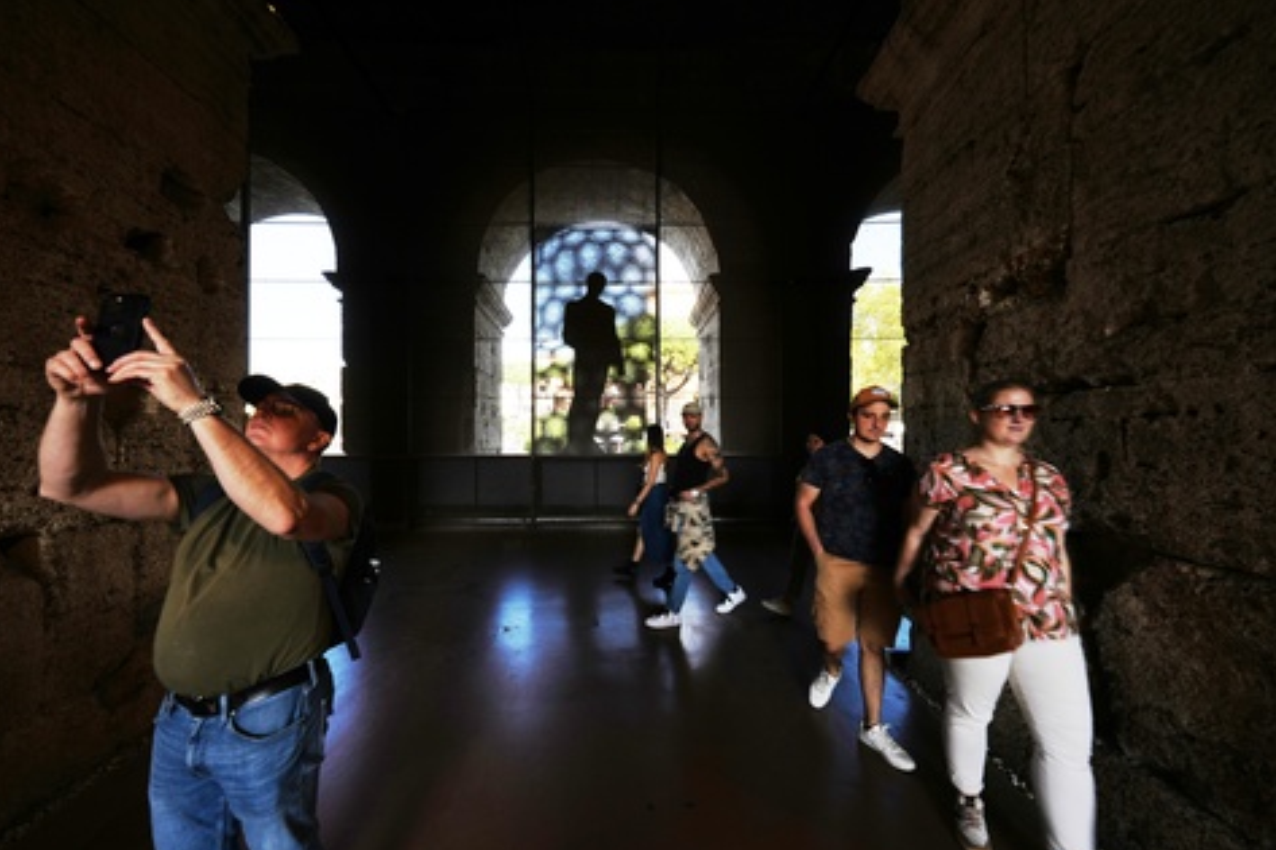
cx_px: 612
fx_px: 461
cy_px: 438
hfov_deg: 108.3
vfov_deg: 85.4
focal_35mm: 13
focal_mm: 12
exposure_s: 1/40
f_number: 7.1
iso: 125
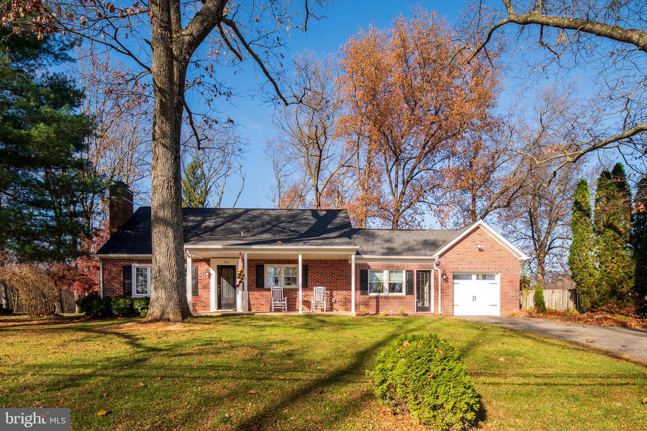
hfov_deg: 86.9
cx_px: 324
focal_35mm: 19
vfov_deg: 64.5
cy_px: 216
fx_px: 341
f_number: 16
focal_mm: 19
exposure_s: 1/125
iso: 320
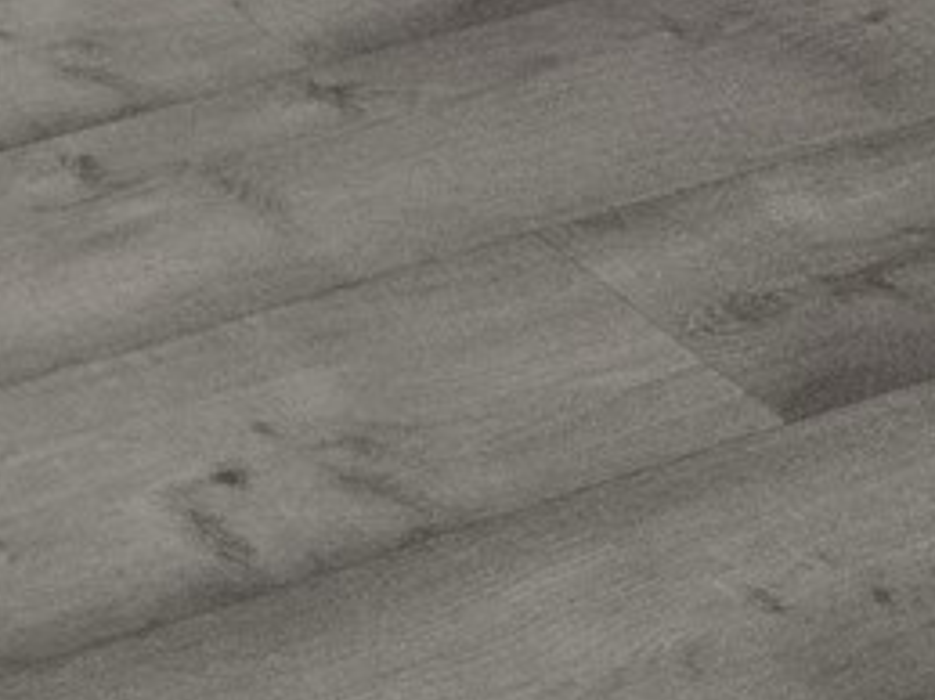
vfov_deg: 9.0
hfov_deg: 11.3
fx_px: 3834
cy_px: -1220
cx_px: -1390
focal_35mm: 142
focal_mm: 5.4
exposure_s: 1/180
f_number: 1.8
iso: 200
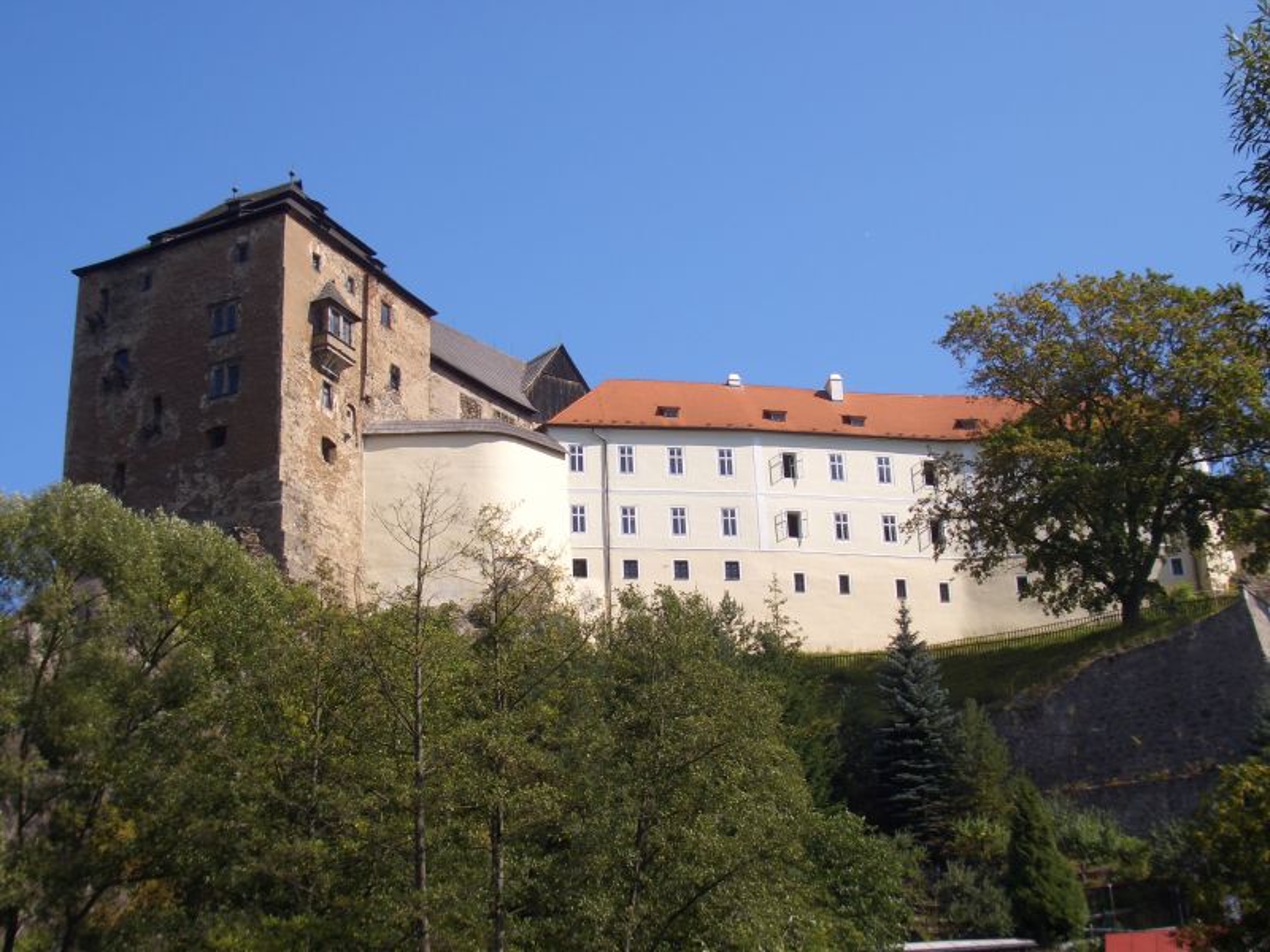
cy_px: 476
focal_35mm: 49
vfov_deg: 29.7
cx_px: 635
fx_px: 1798
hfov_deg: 38.9
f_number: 5
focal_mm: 8.2
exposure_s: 1/320
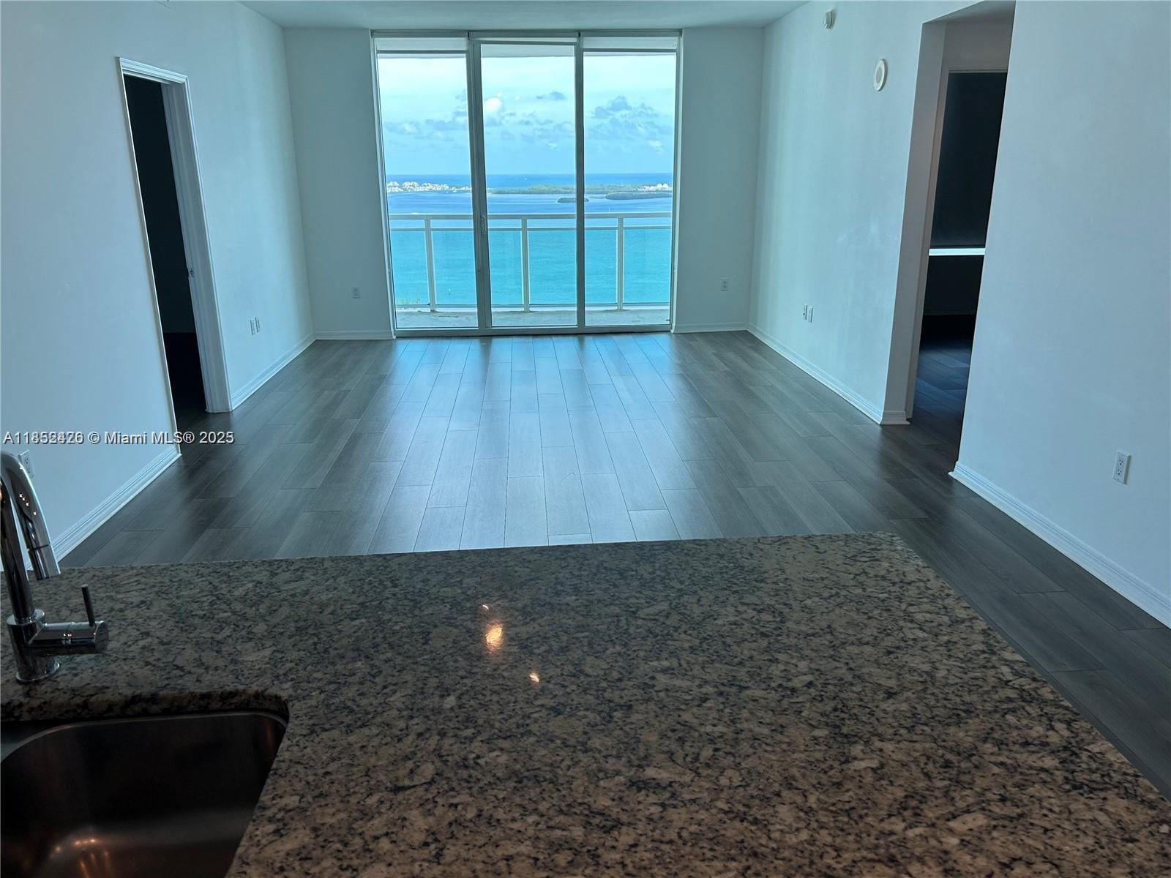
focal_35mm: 26
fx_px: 880
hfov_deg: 67.3
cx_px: 586
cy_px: 439
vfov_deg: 53.1
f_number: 1.5
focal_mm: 5.7
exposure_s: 1/411
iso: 50
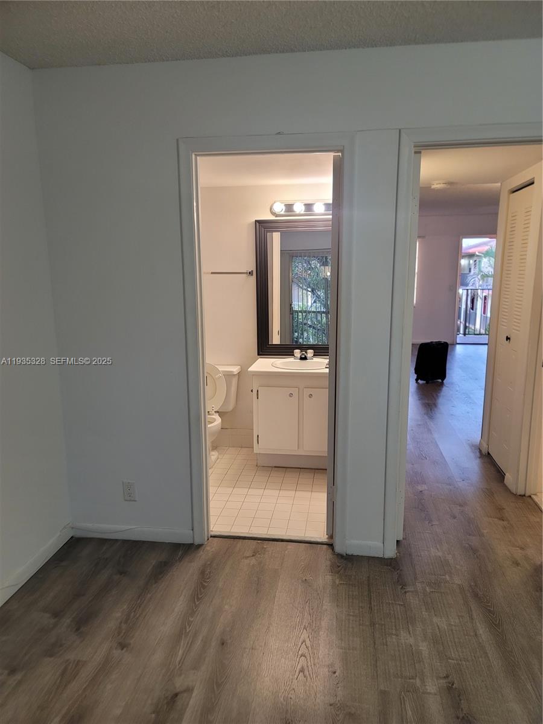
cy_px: 362
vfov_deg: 69.4
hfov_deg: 54.9
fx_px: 523
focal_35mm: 25
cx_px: 272
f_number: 1.8
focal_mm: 7
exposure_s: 1/120
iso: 320
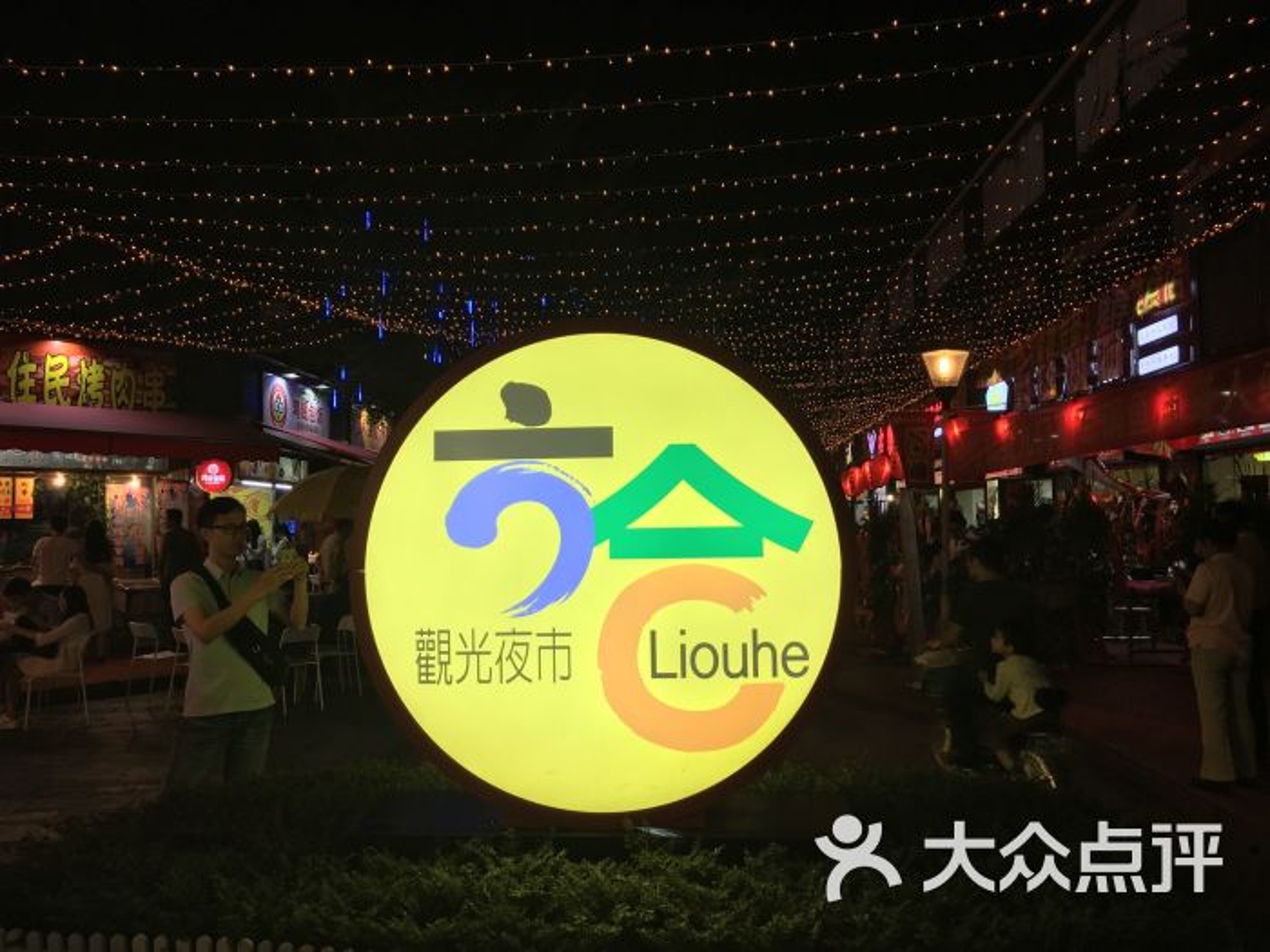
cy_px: 476
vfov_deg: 48.2
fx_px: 1064
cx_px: 635
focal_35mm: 29
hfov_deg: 61.7
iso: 32
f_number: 2.2
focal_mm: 4.15
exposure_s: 1/50
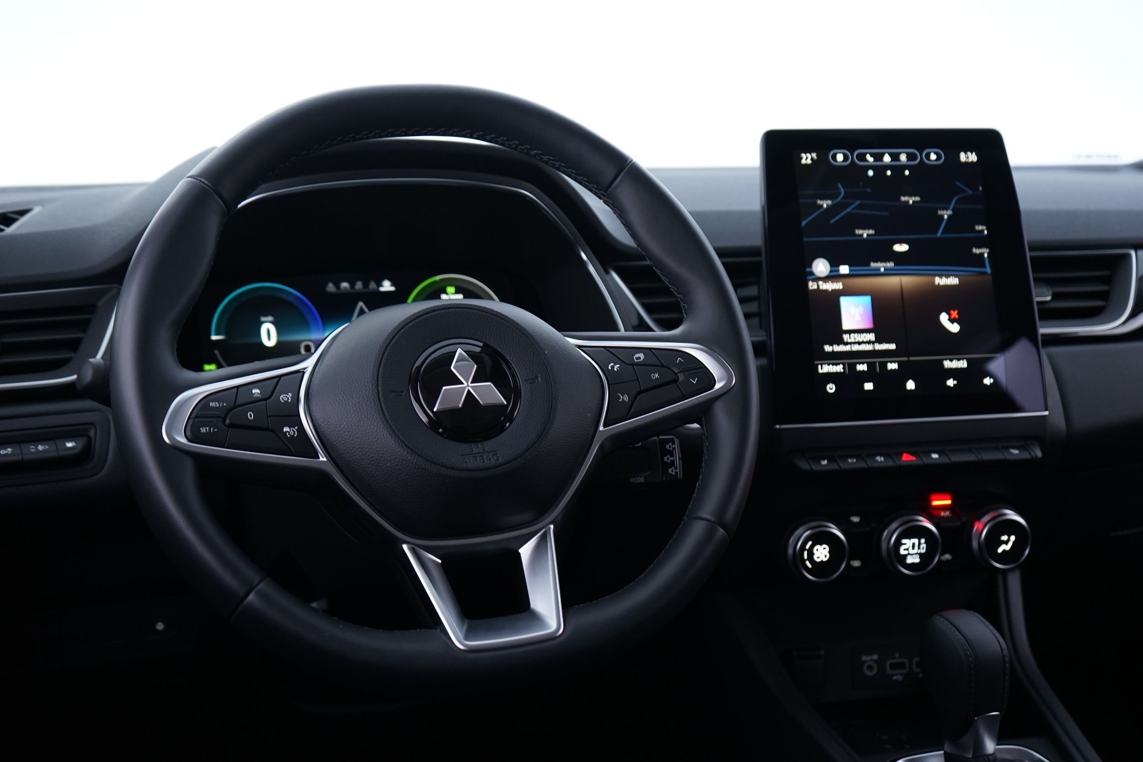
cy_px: 381
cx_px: 572
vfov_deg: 33.4
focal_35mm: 40
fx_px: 1270
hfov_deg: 48.5
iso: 800
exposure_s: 1/6
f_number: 4.5
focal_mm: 40
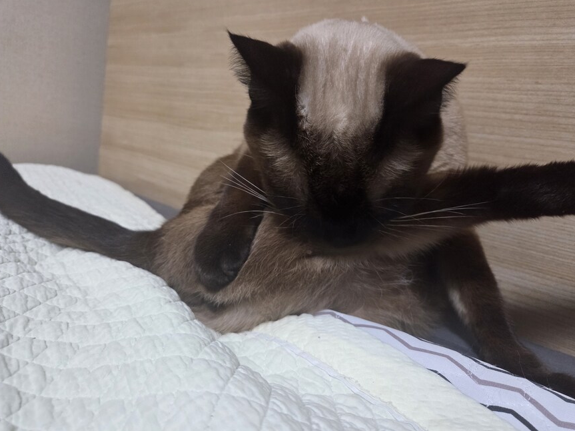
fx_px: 399
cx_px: 292
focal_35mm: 24
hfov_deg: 71.6
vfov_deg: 56.8
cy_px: 210
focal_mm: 5.4
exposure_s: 1/120
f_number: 1.8
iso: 1000
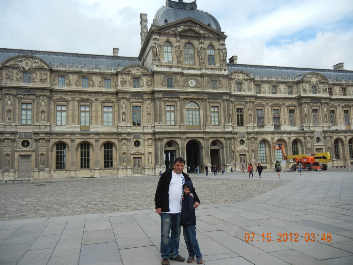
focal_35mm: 30
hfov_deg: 60.0
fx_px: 306
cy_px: 132
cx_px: 176
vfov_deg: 46.8
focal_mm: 5.4
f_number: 7
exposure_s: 1/389
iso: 160
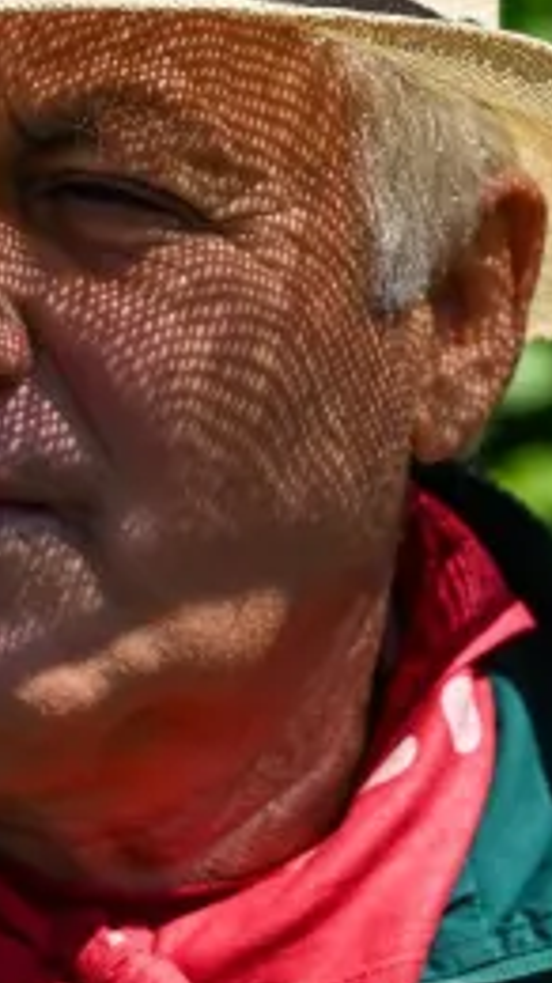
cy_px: 425
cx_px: 193
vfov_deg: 5.9
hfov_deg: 3.3
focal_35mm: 367
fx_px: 9562
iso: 250
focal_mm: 120
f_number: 4
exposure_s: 1/3200
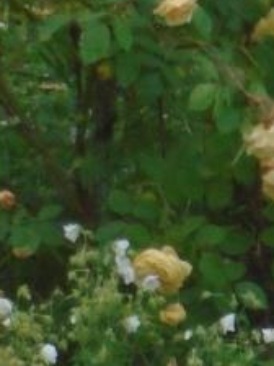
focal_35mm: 498
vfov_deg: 4.0
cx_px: 349
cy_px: 420
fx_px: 5256
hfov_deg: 3.0
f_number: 5.8
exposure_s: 1/80
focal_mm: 19.3
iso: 400
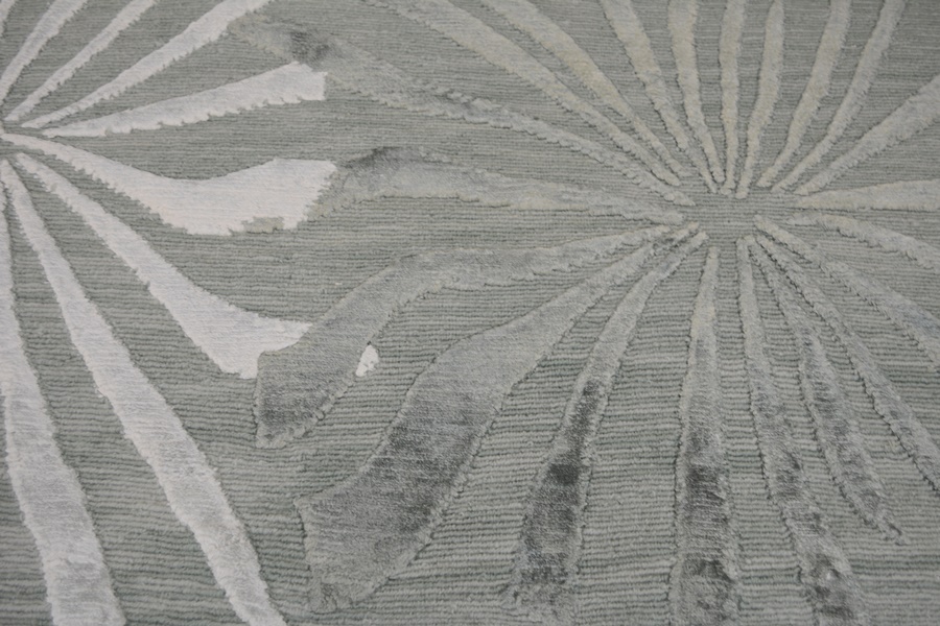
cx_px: 470
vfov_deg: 36.9
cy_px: 313
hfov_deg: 53.1
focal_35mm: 36
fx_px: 940
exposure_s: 1/80
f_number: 4.2
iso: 400
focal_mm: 24
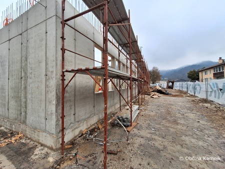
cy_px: 84
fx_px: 85
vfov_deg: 90.0
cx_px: 112
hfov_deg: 106.2
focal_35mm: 13
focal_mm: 1.74
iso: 40
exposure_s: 1/460
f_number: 2.2
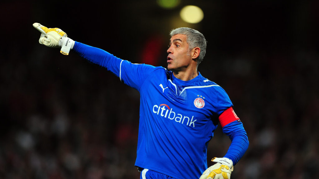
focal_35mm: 420
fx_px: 3552
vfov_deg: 2.9
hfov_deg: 5.1
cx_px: 160
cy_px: 98
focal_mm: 400
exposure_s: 1/800
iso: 1250
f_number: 2.8
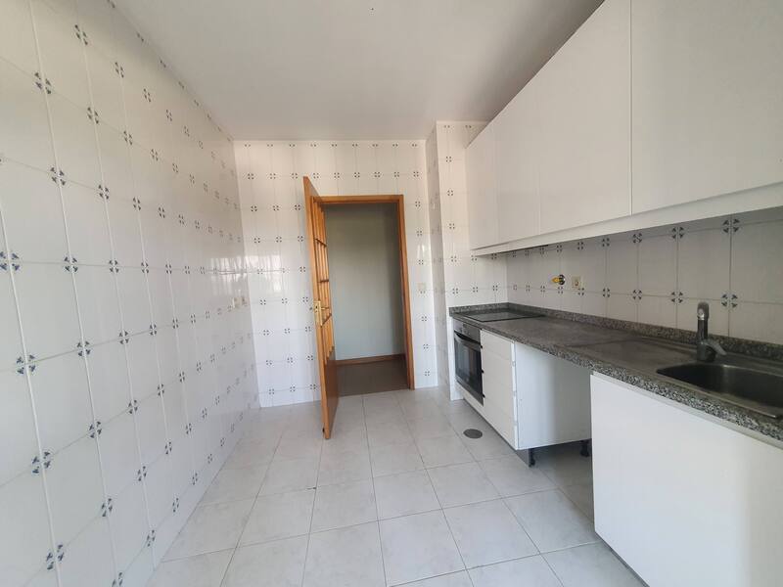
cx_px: 392
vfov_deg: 89.9
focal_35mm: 13
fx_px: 294
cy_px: 294
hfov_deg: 106.2
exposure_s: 1/50
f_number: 2.2
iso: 400
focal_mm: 1.8
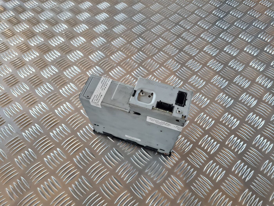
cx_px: 137
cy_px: 103
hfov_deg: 67.3
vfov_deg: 53.1
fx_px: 206
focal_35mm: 26
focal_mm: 5.4
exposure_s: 1/100
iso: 200
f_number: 1.8
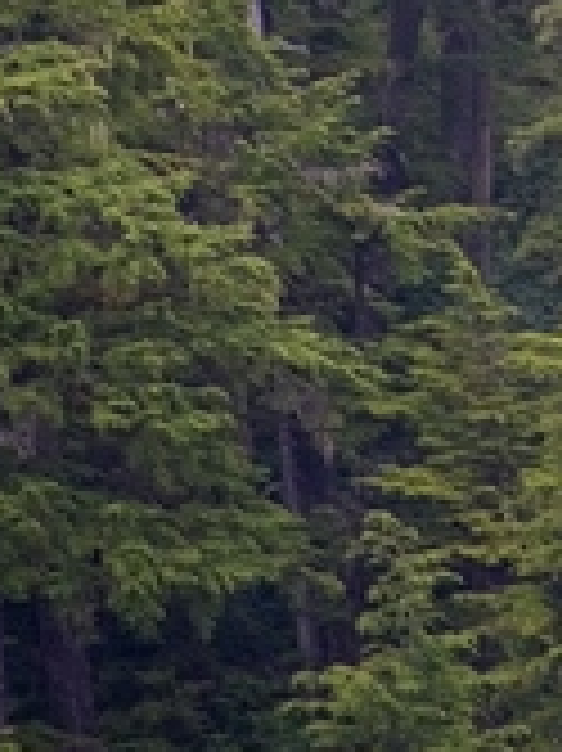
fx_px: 47836
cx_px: 1358
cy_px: -1873
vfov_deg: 0.9
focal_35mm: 2207
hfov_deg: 0.7
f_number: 5.6
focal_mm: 300
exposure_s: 1/640
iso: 720
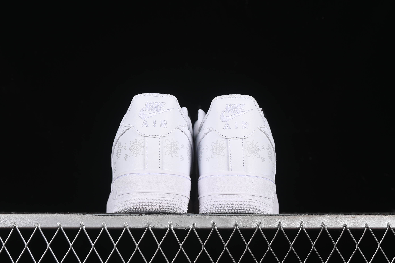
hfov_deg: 27.0
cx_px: 198
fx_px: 823
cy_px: 132
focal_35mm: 75
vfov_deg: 18.2
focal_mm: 50
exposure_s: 1/100
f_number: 8
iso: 160
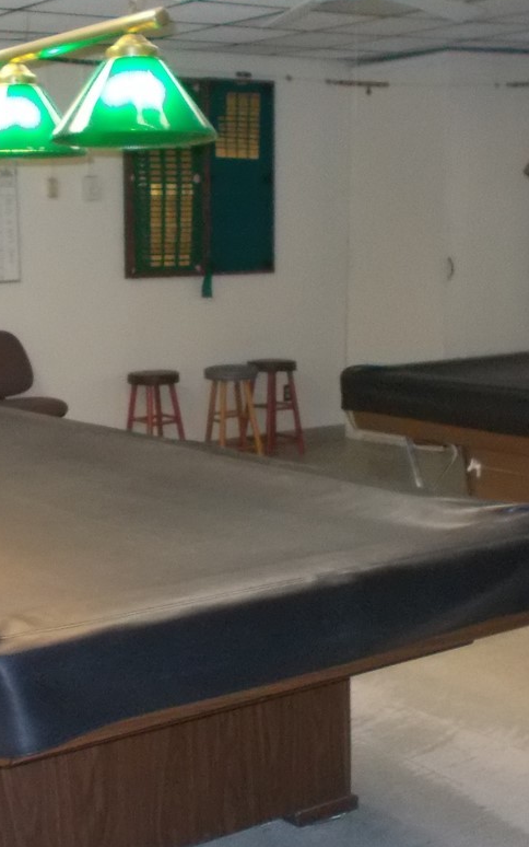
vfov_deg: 35.7
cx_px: 110
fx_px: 1314
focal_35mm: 57
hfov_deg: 22.5
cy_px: 454
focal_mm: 4.6
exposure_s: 1/25
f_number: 3.2
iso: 320
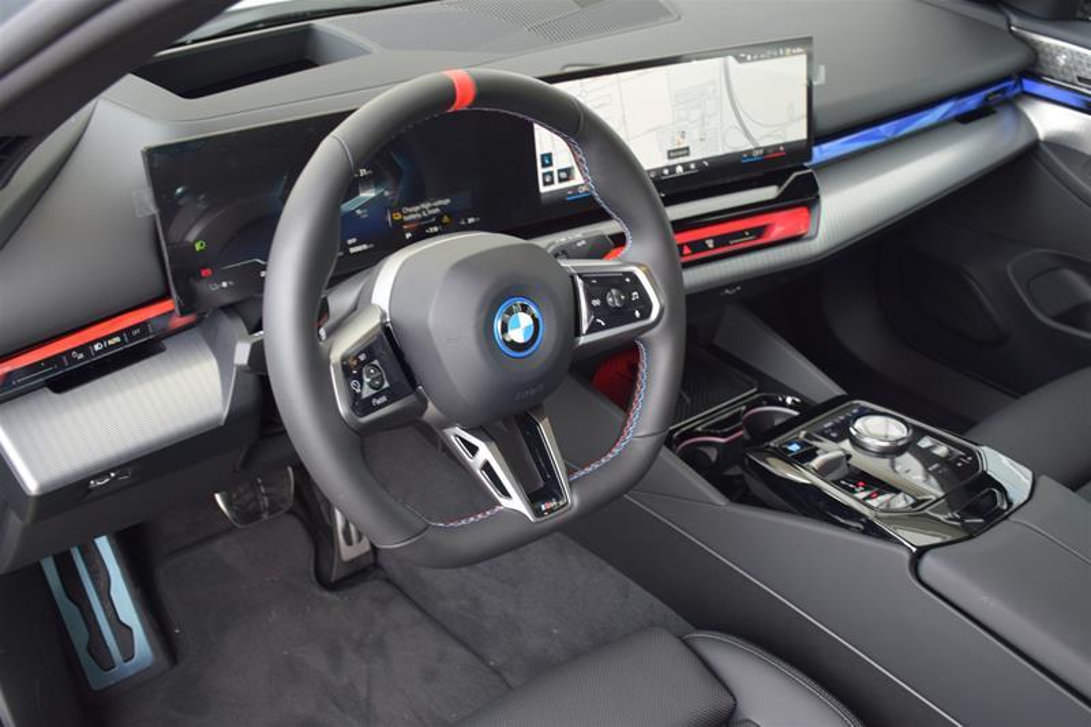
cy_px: 364
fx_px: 1091
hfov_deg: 53.1
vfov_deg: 36.9
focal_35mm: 36
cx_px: 546
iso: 560
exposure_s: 1/60
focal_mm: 24
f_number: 4
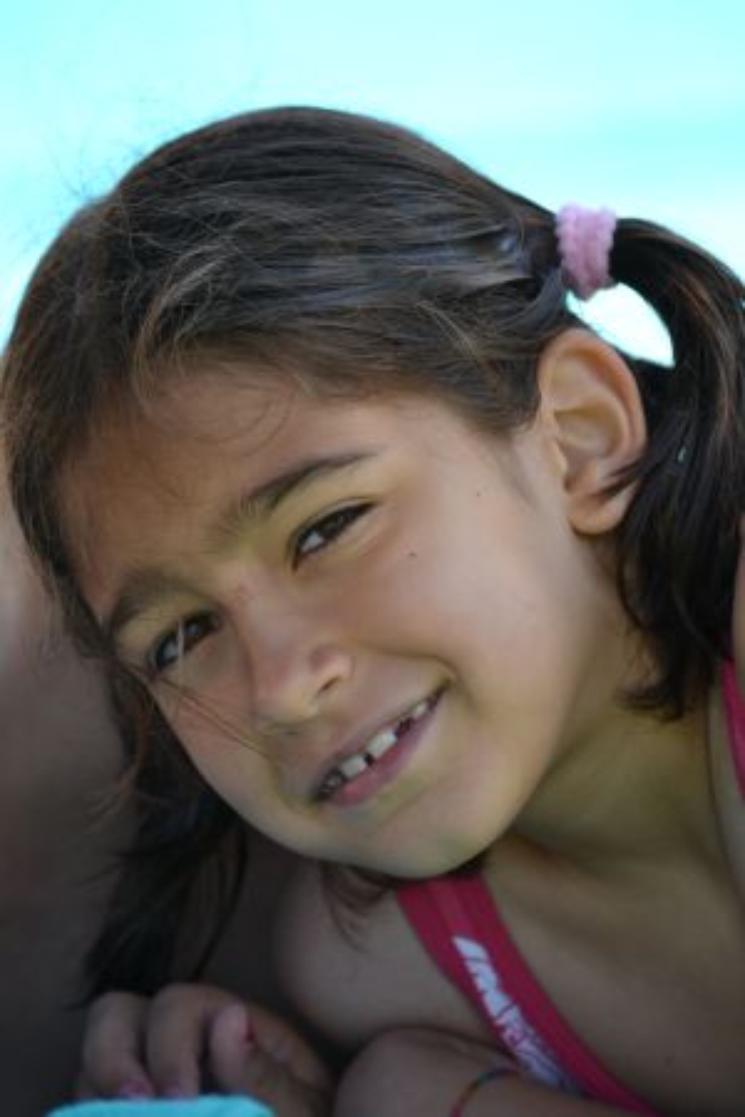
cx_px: 372
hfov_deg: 3.8
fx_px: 11174
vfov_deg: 5.7
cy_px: 558
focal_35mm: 360
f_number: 5.3
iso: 640
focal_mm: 240
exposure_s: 1/500
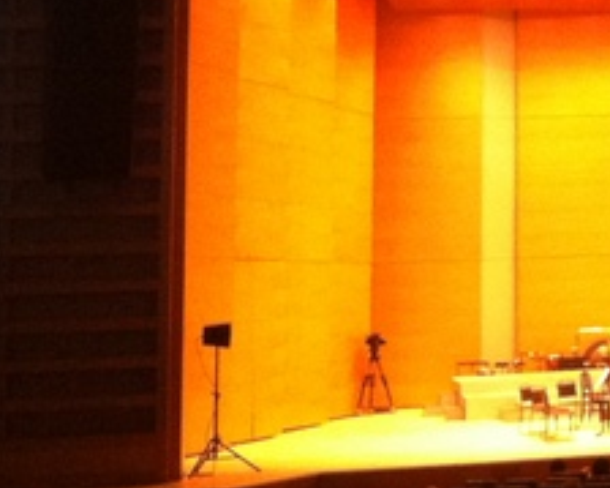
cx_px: 904
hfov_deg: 14.7
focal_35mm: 122
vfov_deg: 12.4
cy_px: -57
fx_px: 2202
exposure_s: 1/15
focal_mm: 3.85
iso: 320
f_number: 2.8
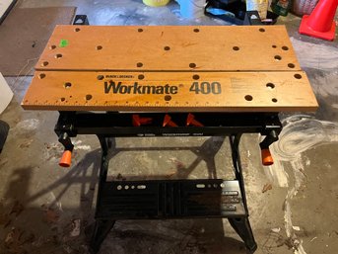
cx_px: 169
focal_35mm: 26
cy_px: 127
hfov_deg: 67.3
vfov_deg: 53.0
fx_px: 254
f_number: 1.6
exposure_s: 1/40
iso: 640
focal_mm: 5.1
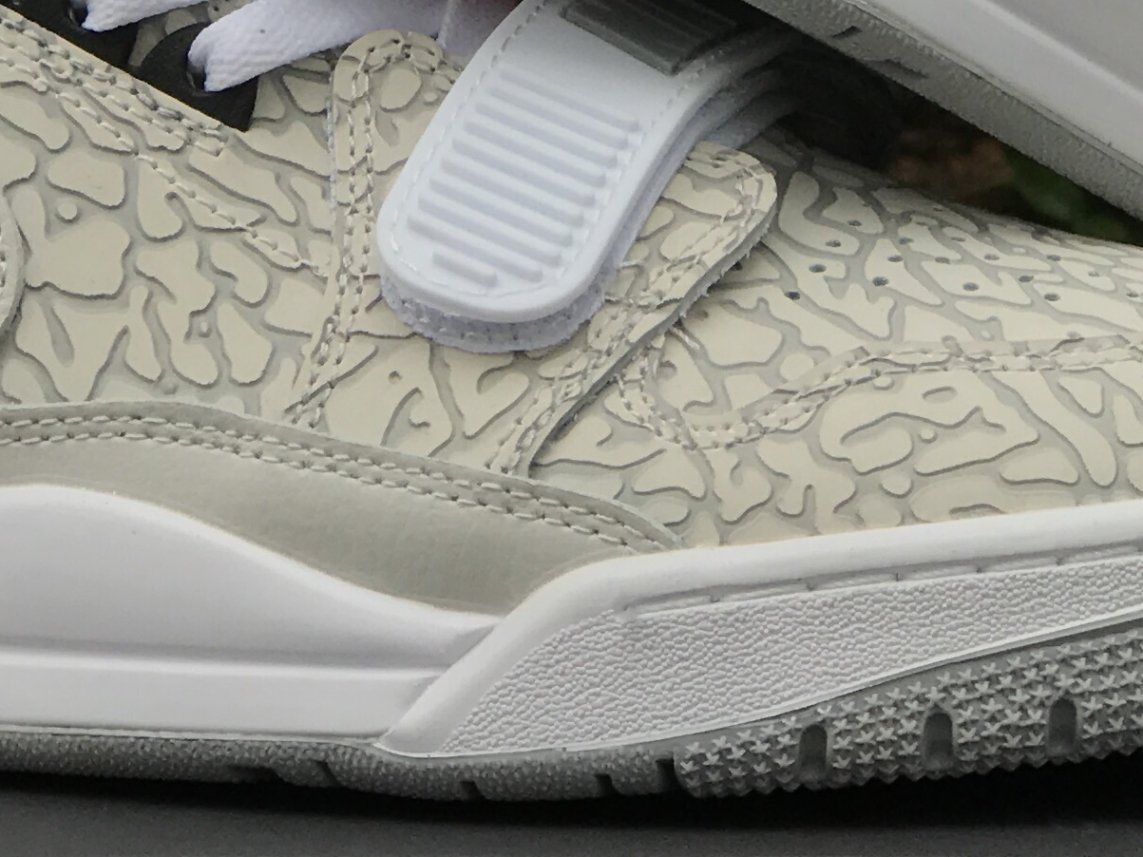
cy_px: -345
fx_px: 6306
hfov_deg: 10.4
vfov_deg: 7.7
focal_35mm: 191
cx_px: 583
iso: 20
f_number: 2.8
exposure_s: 1/486
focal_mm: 6.6
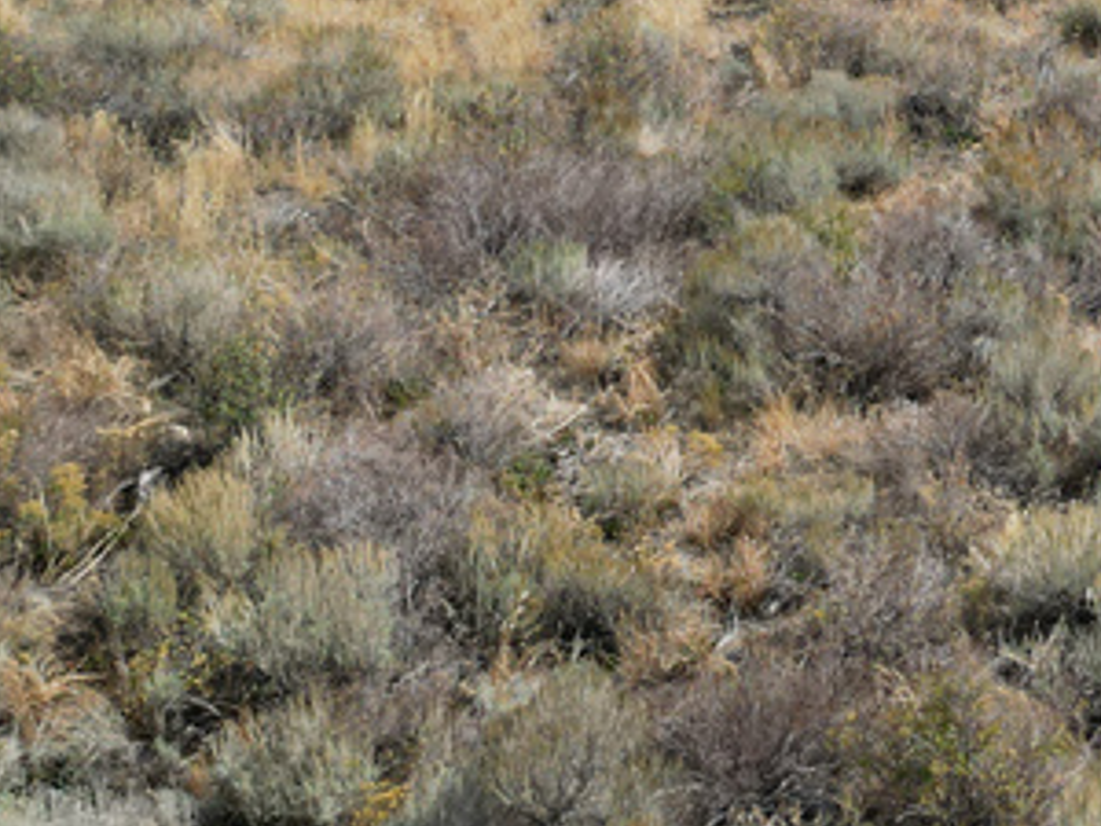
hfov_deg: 21.2
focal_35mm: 82
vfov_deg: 17.3
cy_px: -132
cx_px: 1505
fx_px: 2608
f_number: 1.7
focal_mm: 6.72
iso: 140
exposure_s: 1/3200
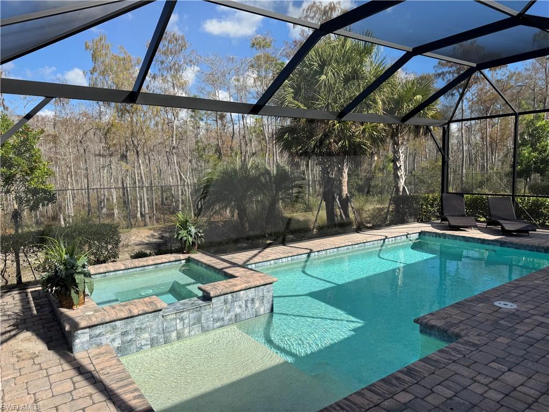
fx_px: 381
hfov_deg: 71.6
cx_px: 274
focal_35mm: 24
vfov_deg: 56.8
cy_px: 206
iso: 80
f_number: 1.78
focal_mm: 6.76
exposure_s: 1/2833
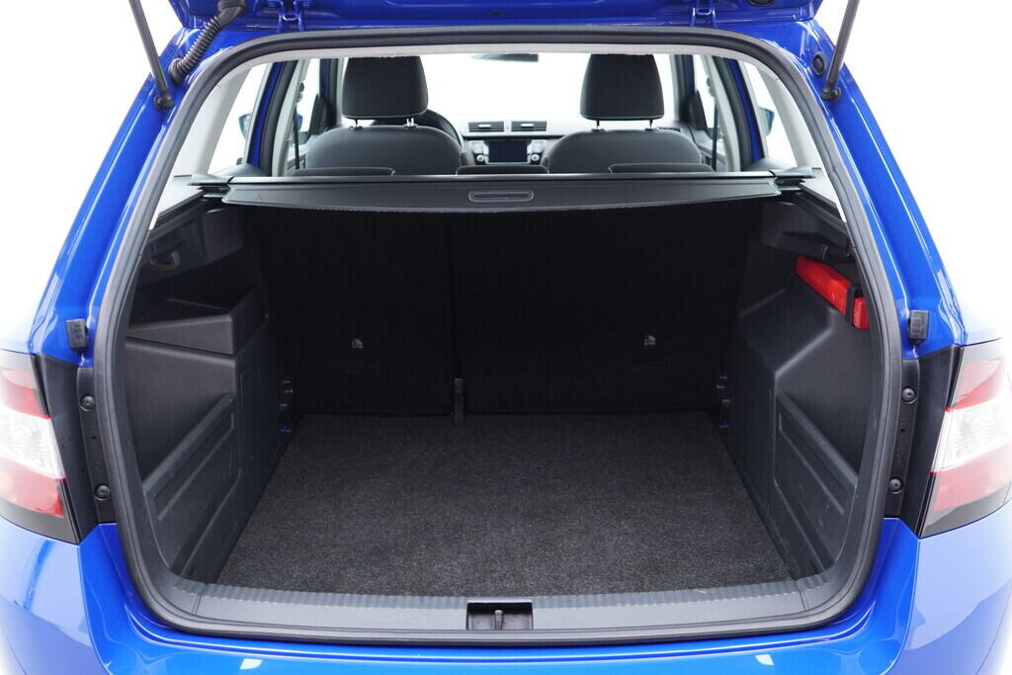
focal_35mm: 36
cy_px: 338
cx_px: 506
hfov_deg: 53.1
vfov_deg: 36.9
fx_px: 1012
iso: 400
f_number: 2.8
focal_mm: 24
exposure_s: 1/40
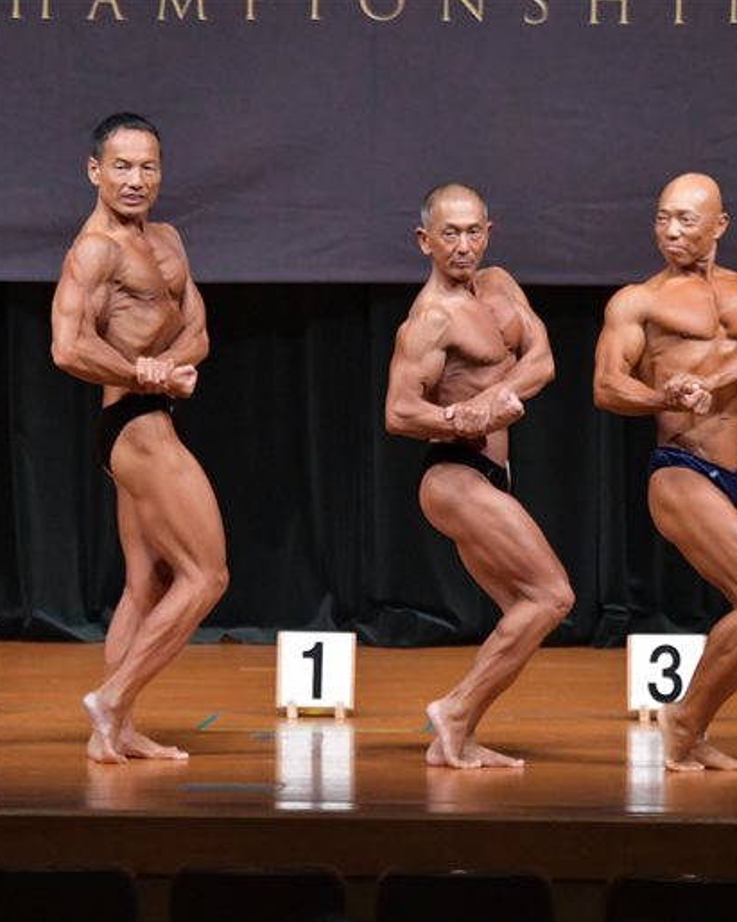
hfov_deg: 5.0
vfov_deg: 6.3
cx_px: 325
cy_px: 461
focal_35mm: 307
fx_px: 8373
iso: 6400
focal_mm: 145
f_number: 5.6
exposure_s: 1/400
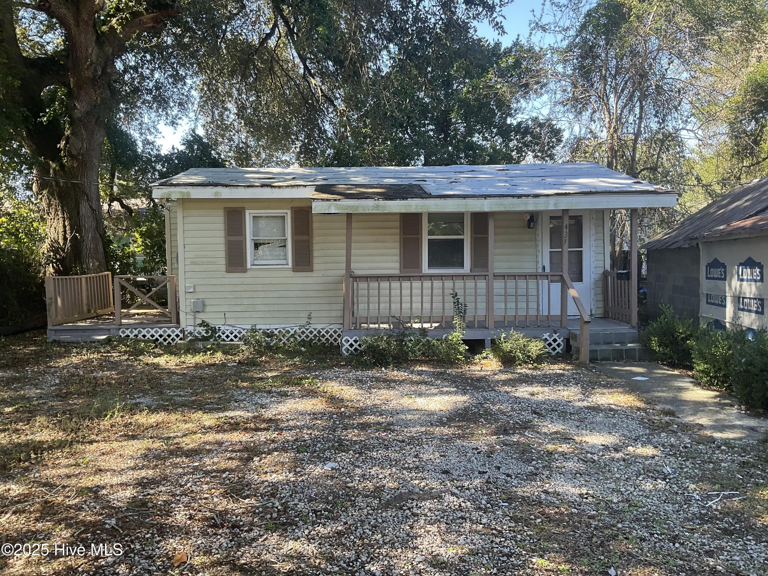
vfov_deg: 48.2
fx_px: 643
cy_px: 288
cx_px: 384
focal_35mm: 29
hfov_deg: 61.7
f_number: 1.8
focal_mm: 3
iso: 20
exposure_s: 1/122
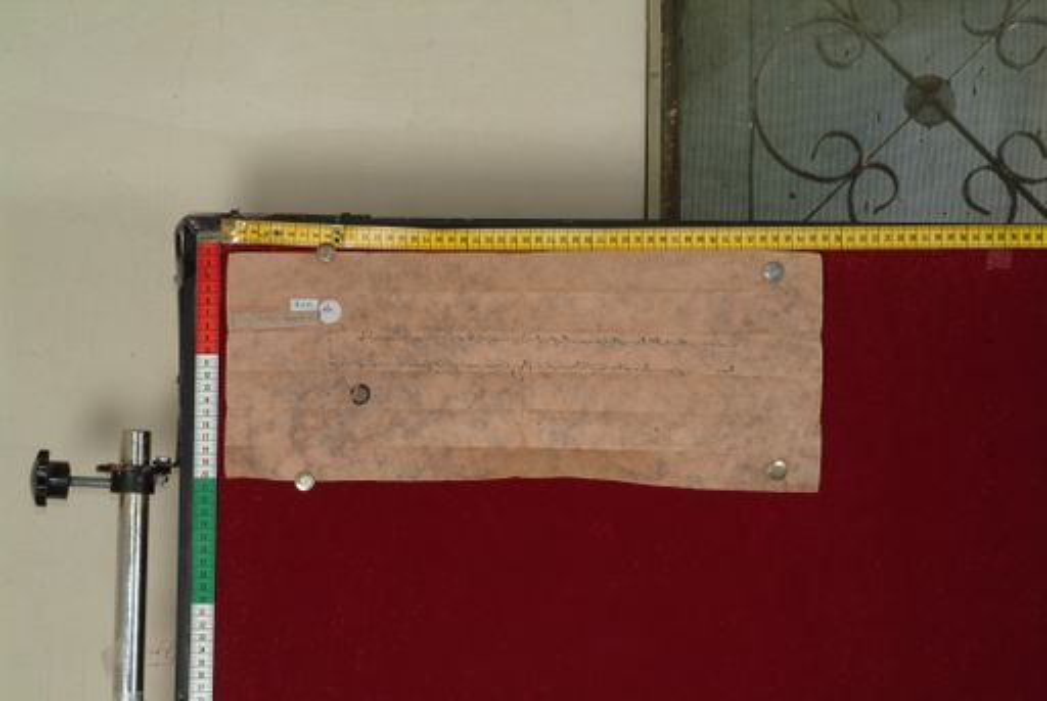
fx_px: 2578
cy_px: 350
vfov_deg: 15.5
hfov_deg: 23.0
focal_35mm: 88
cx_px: 524
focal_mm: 59
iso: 160
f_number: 13
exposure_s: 1/20
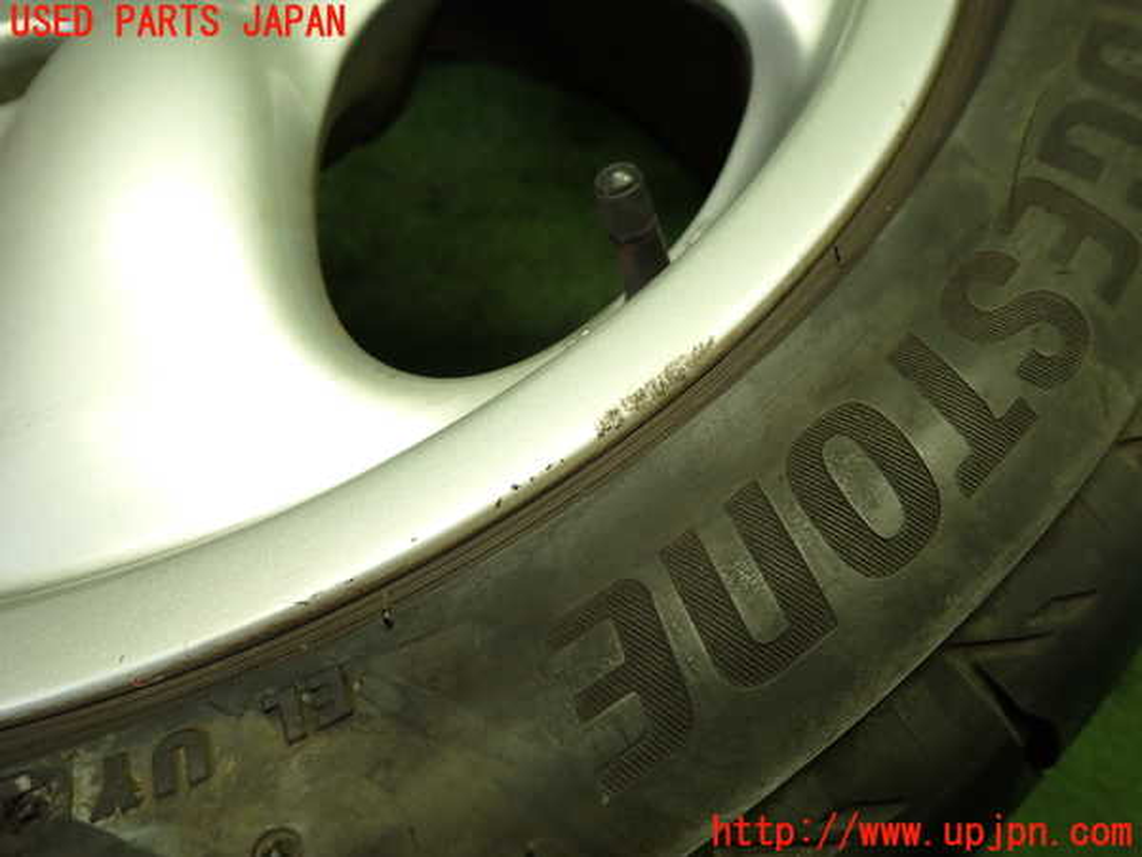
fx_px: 825
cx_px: 571
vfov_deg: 54.9
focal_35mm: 25
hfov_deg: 69.4
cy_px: 428
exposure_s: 1/60
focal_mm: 4.5
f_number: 2
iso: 200
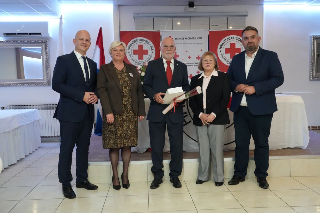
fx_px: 284
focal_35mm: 32
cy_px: 106
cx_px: 160
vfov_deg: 41.1
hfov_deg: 58.7
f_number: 10
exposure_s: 1/40
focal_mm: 32
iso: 8000
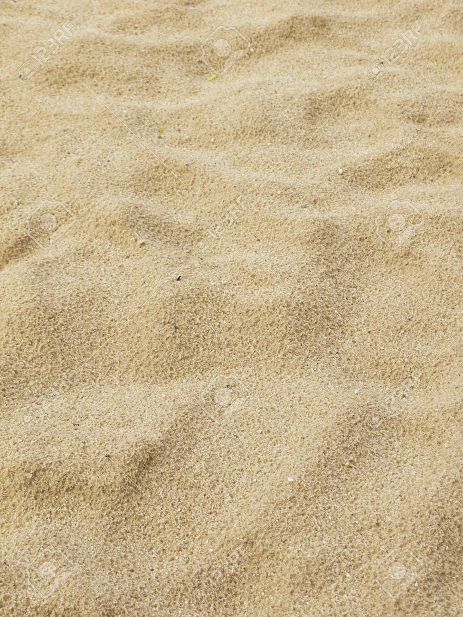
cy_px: 308
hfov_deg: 17.6
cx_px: 232
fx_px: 1498
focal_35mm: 84
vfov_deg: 23.3
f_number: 11
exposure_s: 1/60
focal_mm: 42
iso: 100
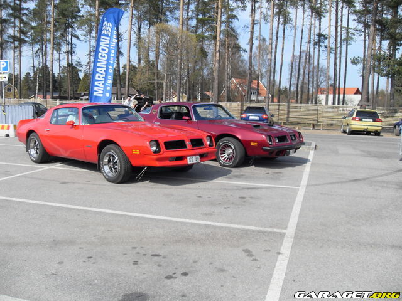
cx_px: 201
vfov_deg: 41.8
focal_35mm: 34
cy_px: 150
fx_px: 395
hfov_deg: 54.0
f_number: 7
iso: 80
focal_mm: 6.3
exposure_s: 1/180
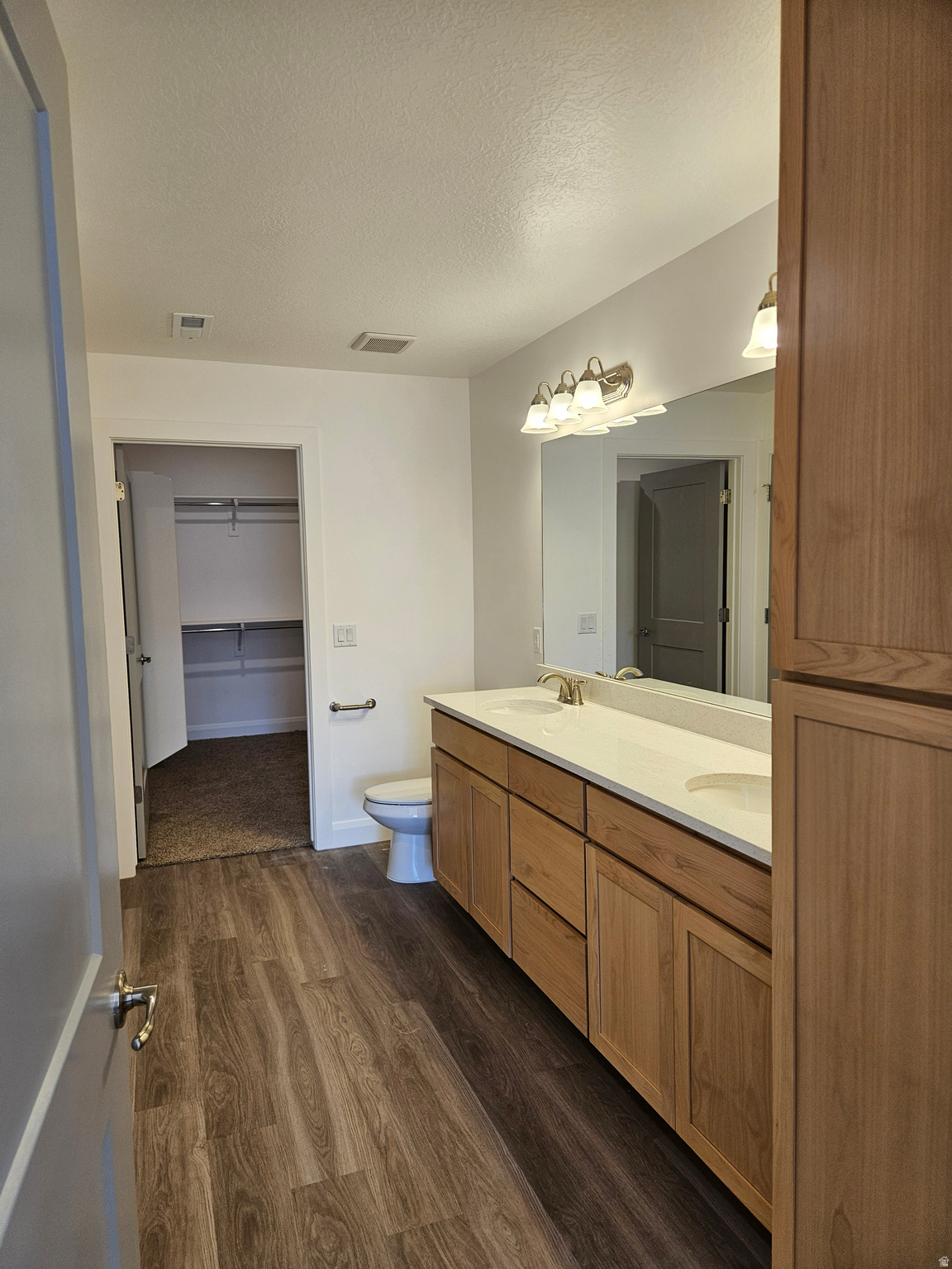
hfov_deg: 58.9
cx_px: 476
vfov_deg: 73.9
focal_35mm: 23
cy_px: 634
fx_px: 843
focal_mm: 5.4
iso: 80
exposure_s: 1/120
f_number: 1.8
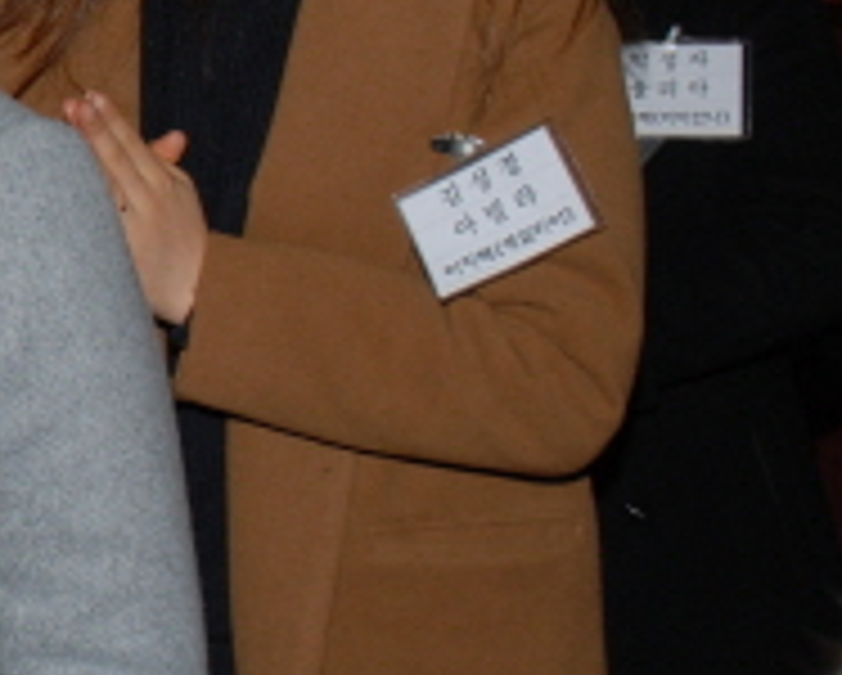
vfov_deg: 11.7
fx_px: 3287
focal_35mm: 132
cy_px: 274
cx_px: -567
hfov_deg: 13.4
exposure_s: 1/60
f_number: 8
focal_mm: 25
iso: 200
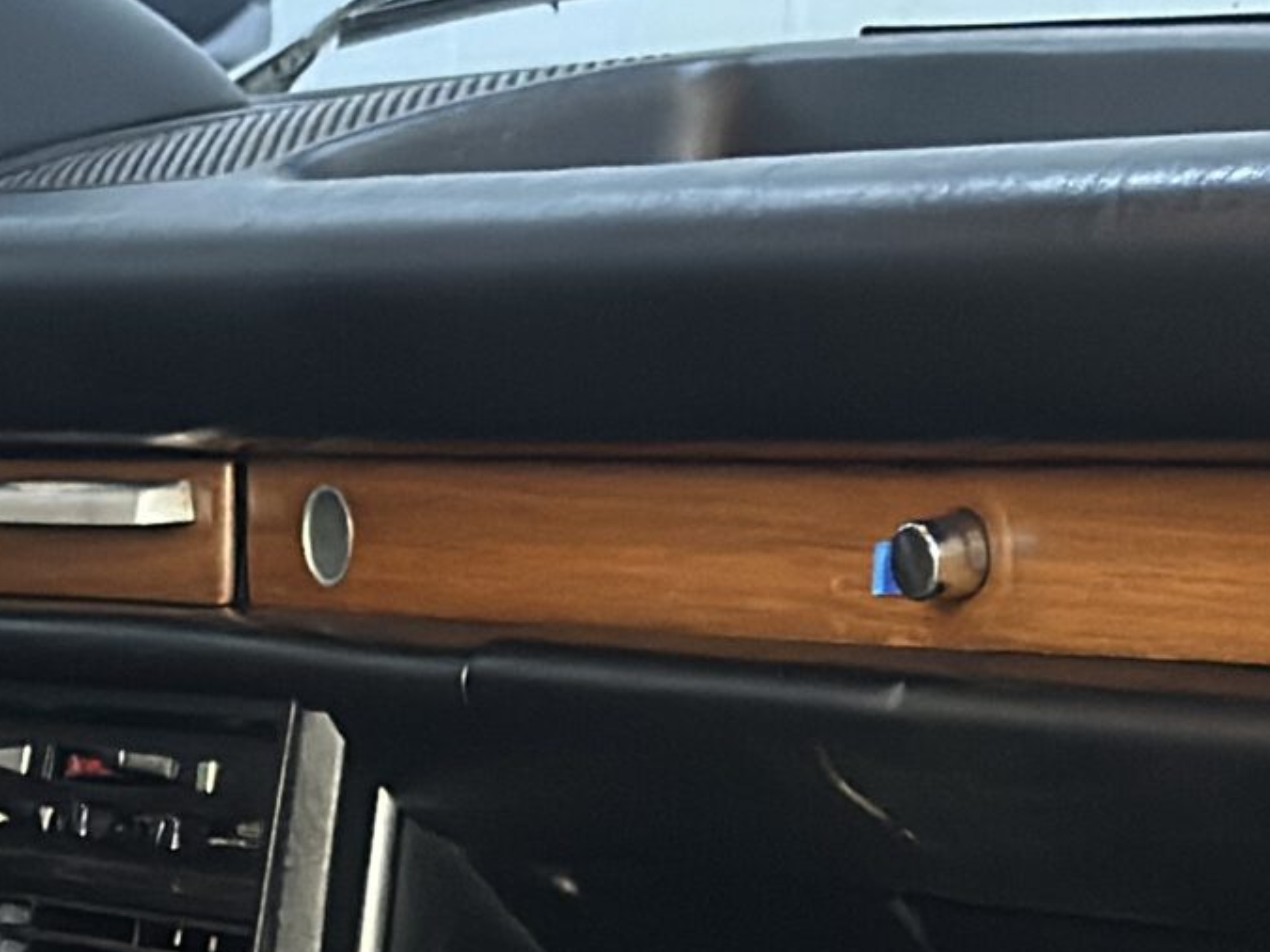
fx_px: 6676
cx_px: -465
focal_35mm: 182
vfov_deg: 8.0
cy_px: 1279
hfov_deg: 10.6
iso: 640
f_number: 1.78
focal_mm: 6.86
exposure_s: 1/25
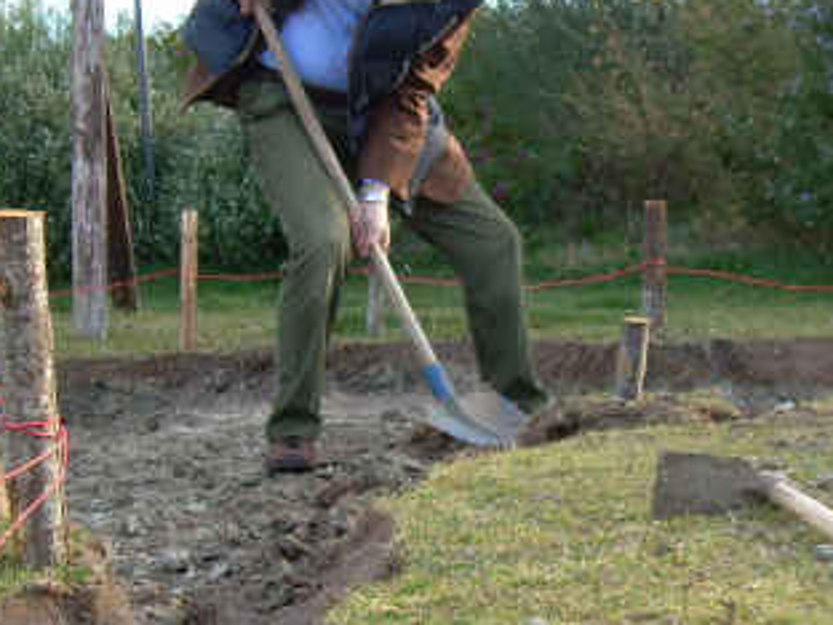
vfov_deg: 18.9
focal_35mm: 78
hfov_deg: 24.9
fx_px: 1877
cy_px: 393
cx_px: 561
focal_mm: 6.3
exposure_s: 1/162
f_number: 2.8
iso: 50
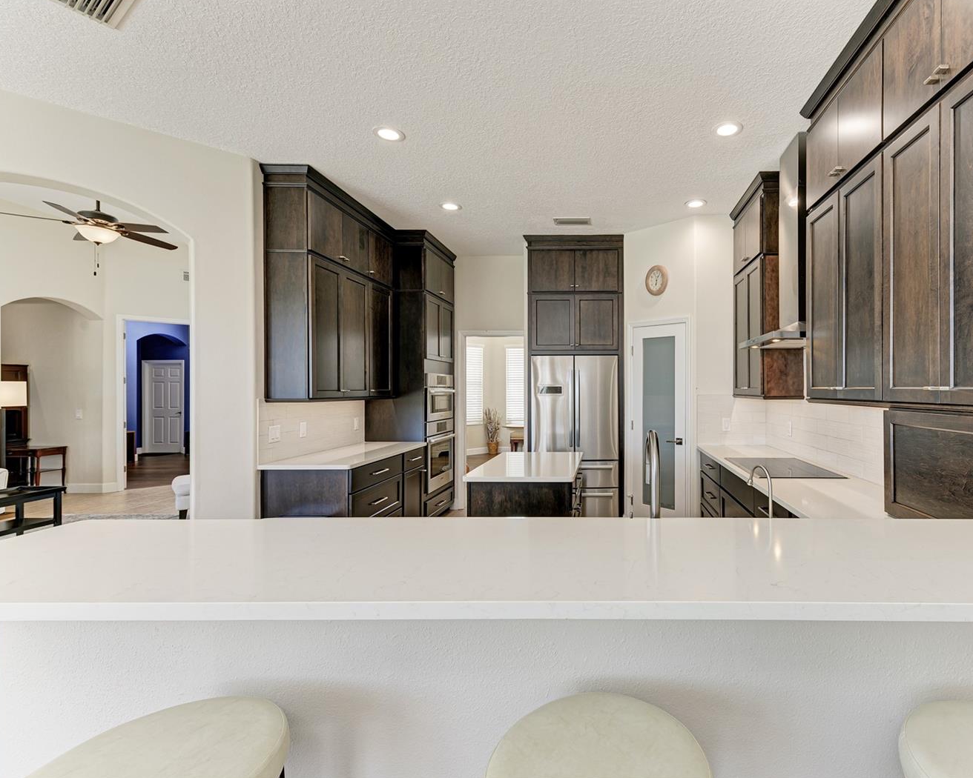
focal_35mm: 16
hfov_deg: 91.8
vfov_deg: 80.4
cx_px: 587
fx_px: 461
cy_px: 386
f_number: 9
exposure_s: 1/15
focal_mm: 14
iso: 200
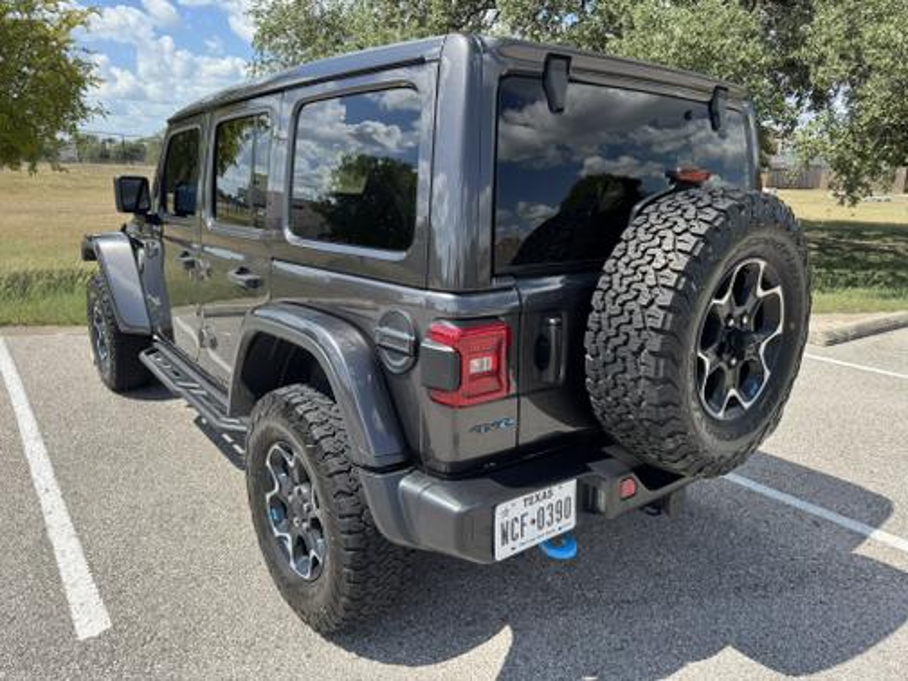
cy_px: 340
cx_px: 454
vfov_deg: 56.8
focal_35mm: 24
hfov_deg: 71.6
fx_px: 630
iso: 80
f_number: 1.78
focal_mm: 6.76
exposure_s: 1/2252
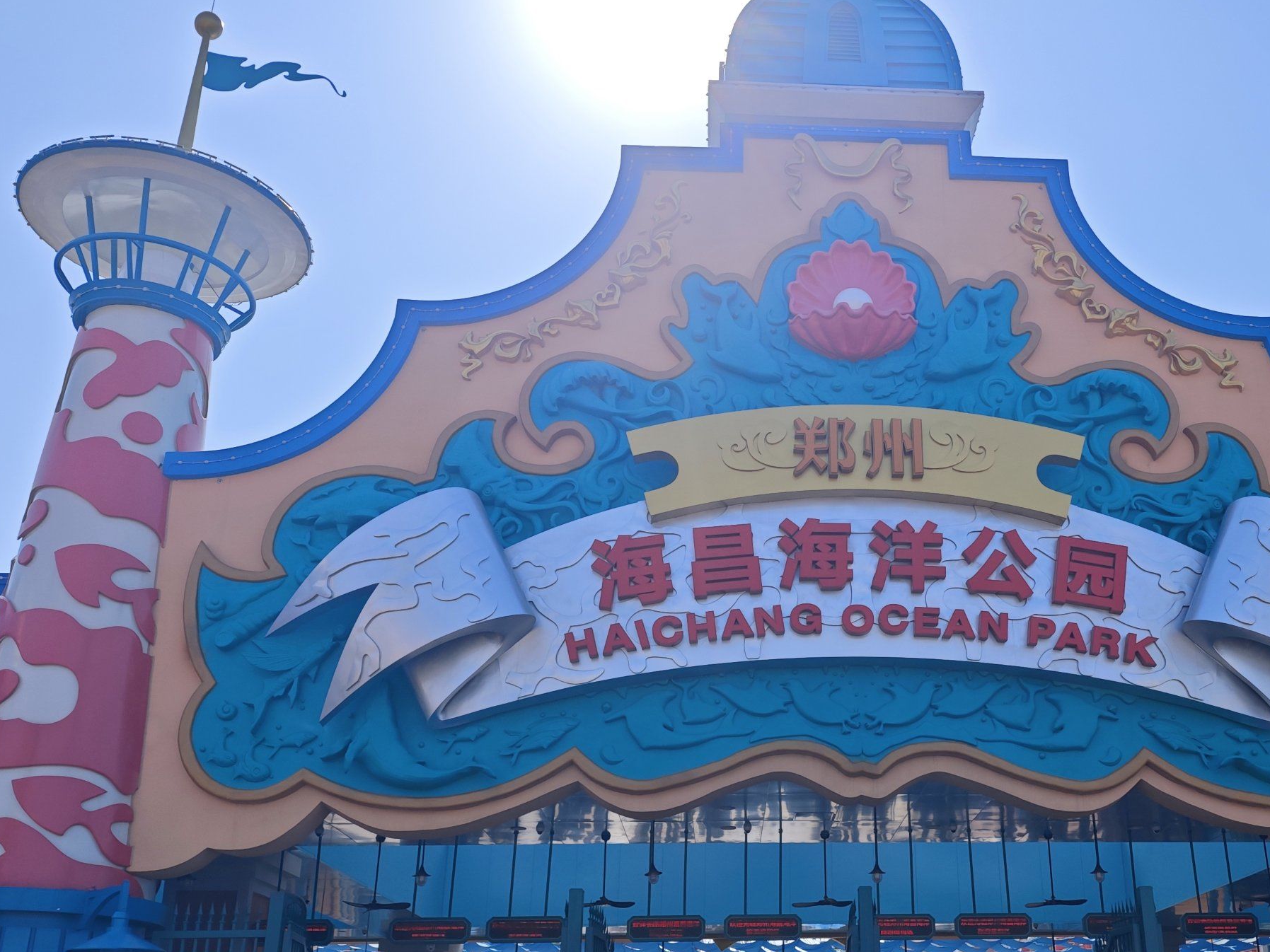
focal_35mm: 35
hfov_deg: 51.9
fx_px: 1284
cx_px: 813
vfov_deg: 40.5
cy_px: 586
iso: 50
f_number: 1.6
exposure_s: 1/10000
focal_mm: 6.55
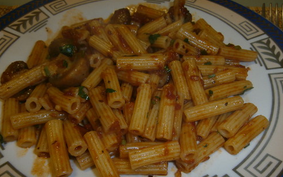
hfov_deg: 70.4
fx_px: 201
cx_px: 139
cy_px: 107
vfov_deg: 47.3
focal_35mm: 26
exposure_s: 1/30
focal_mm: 4.2
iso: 100
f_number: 3
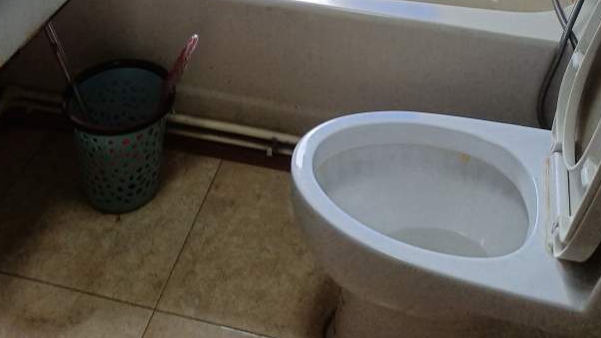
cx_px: 296
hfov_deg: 41.3
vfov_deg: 20.3
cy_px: -178
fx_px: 797
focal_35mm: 50
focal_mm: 4.77
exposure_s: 1/100
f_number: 1.8
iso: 211
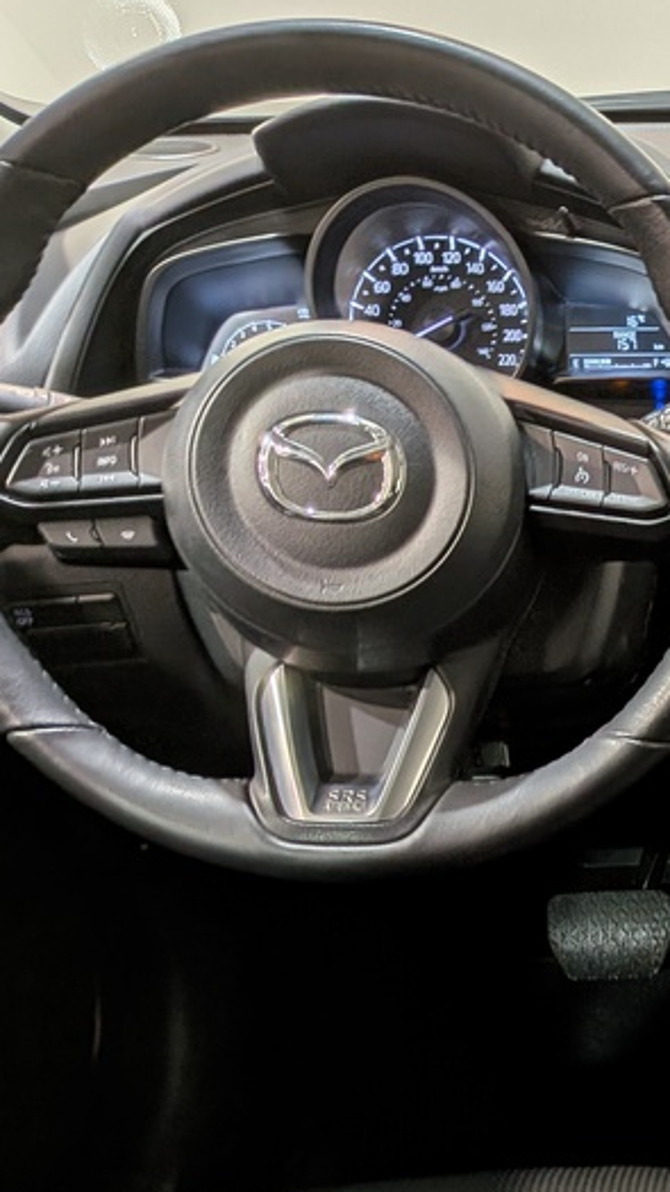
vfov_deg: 39.8
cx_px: 981
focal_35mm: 51
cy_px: 845
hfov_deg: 20.4
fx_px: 1612
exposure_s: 1/123
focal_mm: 4.53
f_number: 1.7
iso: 28
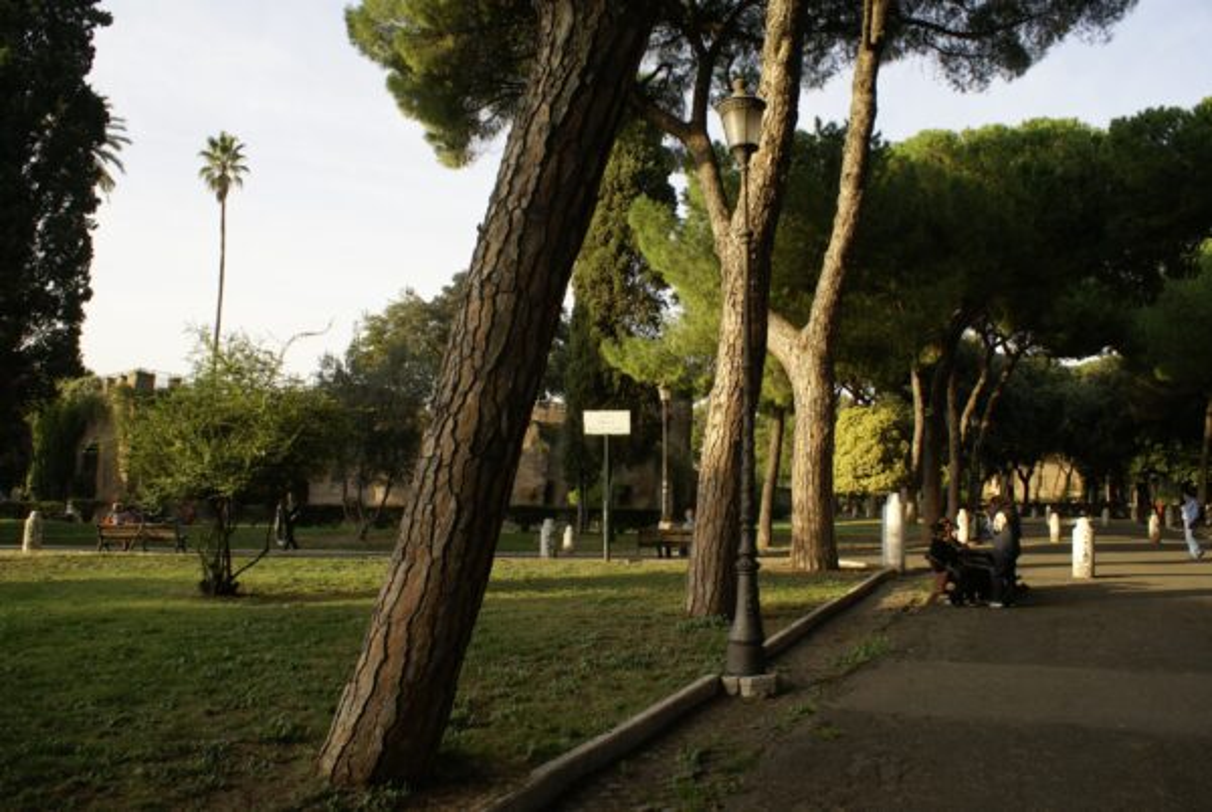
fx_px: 910
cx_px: 606
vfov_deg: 48.1
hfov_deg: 67.3
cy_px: 406
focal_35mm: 27
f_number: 8
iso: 100
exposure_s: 1/80
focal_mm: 18
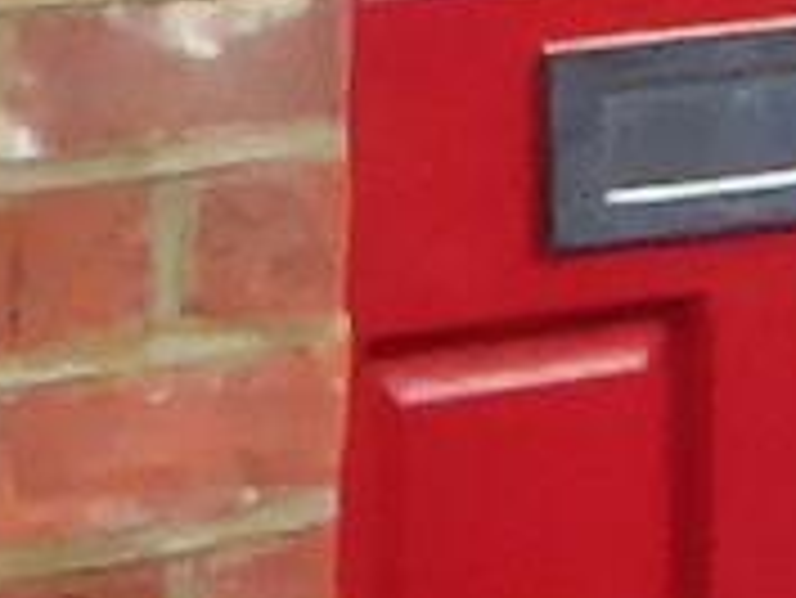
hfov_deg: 13.0
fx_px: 3198
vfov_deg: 9.2
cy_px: -987
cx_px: 1367
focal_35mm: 139
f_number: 8
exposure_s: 1/60
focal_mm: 4.3
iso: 200
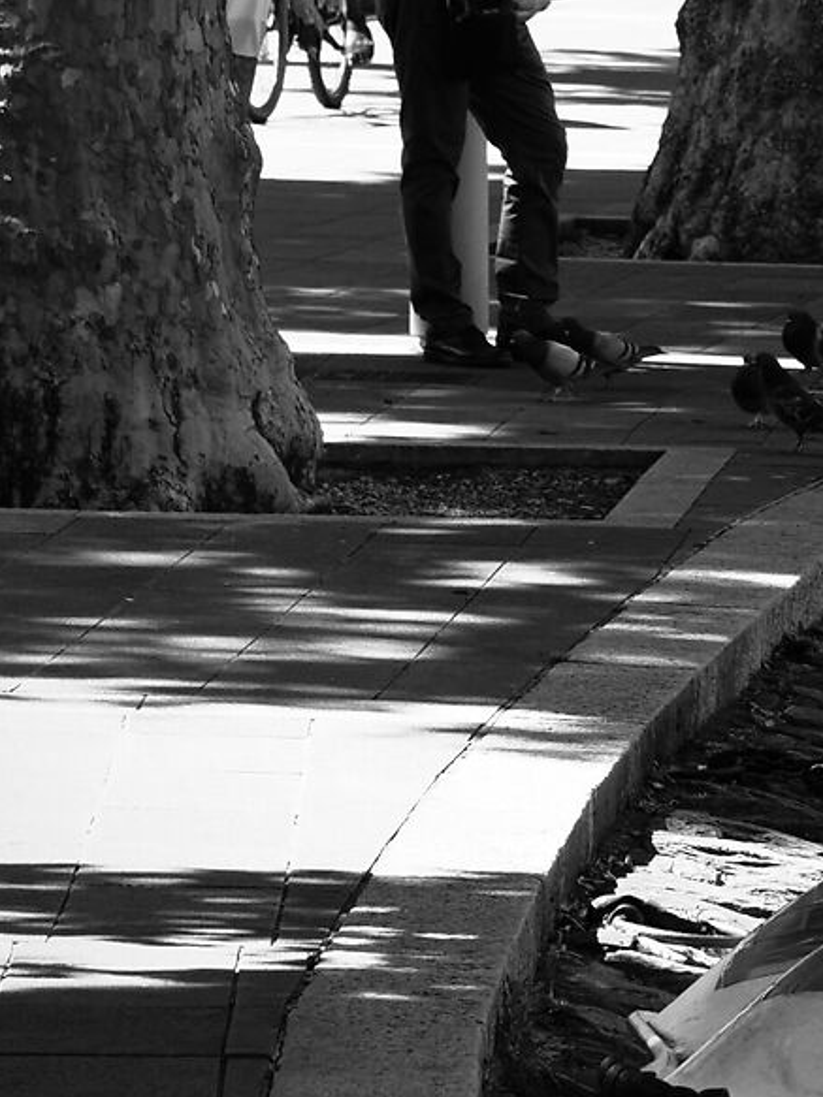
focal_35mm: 354
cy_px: 30
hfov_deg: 4.2
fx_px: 11226
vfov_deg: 5.6
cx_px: 1512
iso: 200
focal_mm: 43
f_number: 3.5
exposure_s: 1/640
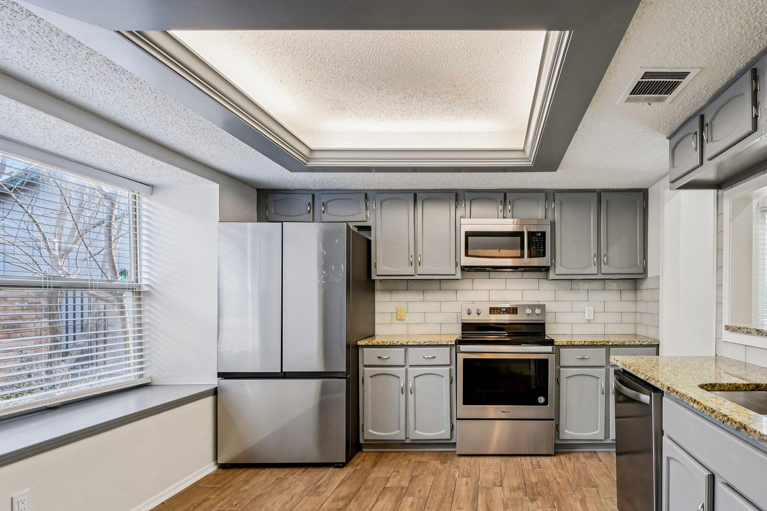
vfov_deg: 61.8
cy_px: 278
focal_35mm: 20
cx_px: 503
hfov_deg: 81.5
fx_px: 426
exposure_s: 1/20
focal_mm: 10
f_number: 8
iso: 400
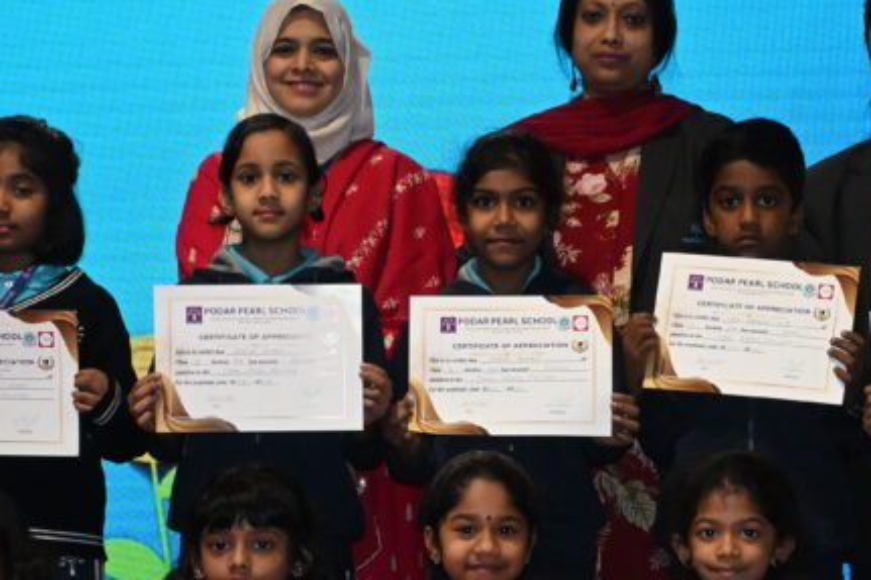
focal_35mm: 107
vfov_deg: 12.7
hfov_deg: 19.1
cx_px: 566
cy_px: 462
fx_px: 2588
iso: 3200
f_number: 8
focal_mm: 30
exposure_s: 1/200
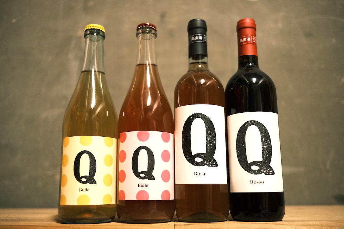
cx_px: 172
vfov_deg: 37.9
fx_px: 334
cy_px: 114
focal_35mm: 35
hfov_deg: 54.4
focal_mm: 23
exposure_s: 1/80
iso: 1600
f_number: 1.4
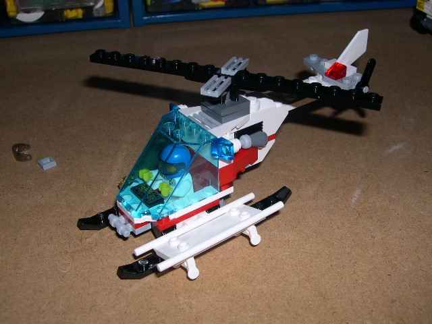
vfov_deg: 34.3
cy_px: 162
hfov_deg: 44.8
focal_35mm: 42
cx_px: 216
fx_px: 524
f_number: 8
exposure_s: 1/60
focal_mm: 9
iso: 100
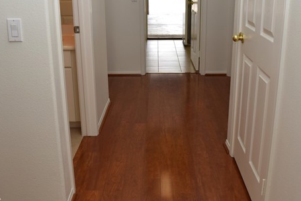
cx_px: 151
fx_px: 318
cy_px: 71
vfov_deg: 34.8
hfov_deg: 50.7
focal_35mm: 38
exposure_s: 1/80
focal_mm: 18
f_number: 6.3
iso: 200
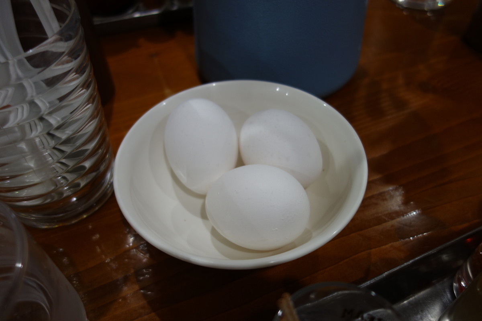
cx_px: 241
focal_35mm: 28
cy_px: 160
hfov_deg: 65.5
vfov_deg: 46.4
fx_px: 375
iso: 125
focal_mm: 10.4
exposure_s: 1/50
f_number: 1.8
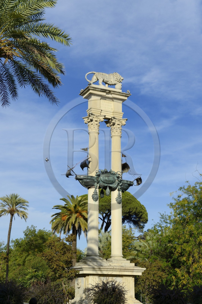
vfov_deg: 34.5
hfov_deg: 23.3
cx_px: 101
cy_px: 152
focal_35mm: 58
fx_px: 489
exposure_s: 1/250
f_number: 14
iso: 200
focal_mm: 58
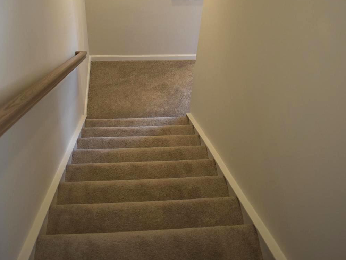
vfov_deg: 34.3
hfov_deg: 46.8
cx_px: 169
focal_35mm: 40
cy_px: 35
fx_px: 400
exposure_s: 1/60
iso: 400
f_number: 4
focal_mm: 18
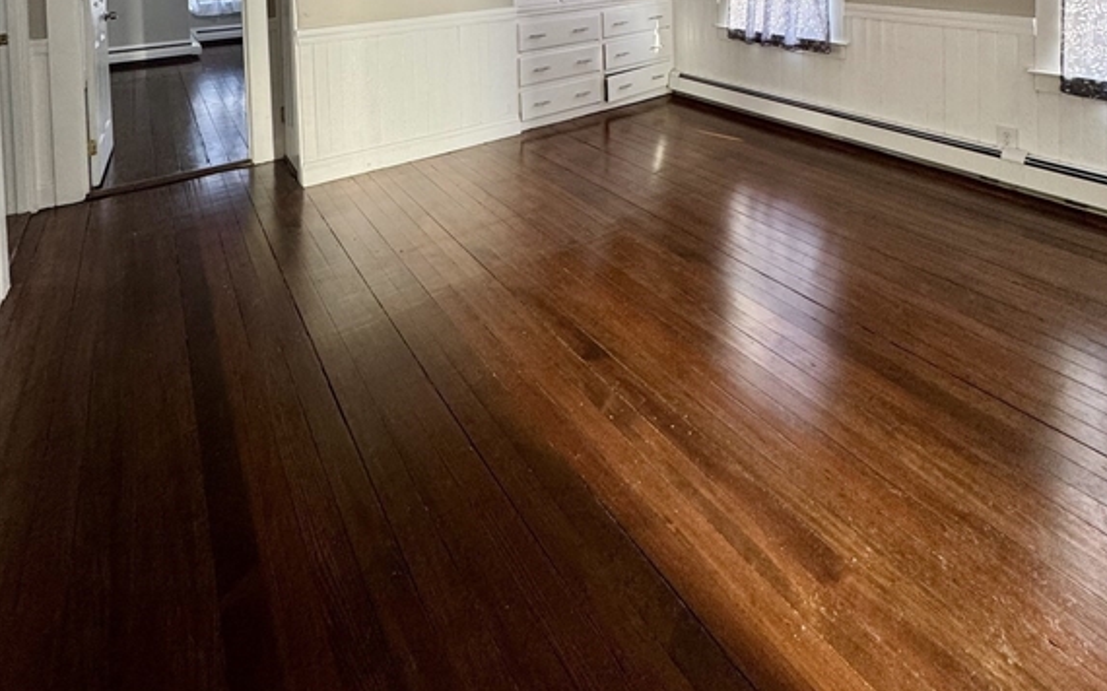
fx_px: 603
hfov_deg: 85.1
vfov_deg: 46.3
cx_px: 557
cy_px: -47
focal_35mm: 20
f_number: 2.2
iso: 160
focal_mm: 2.22
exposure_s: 1/99
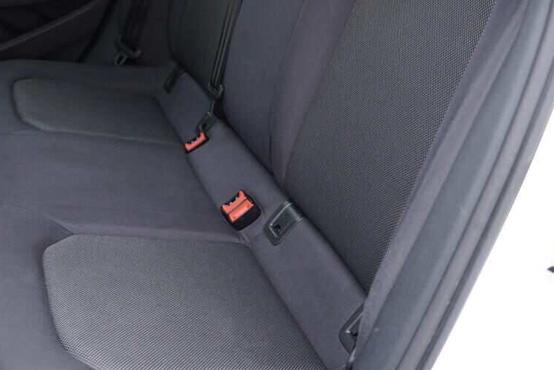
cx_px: 208
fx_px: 754
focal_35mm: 49
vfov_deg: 27.5
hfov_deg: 40.1
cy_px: 169
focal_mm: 24
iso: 320
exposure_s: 1/40
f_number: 2.8
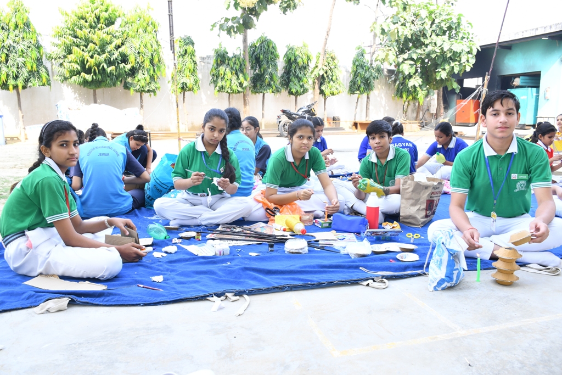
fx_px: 422
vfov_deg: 47.9
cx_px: 281
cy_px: 188
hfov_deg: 67.4
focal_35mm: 27
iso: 250
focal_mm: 18
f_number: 5.6
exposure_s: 1/125
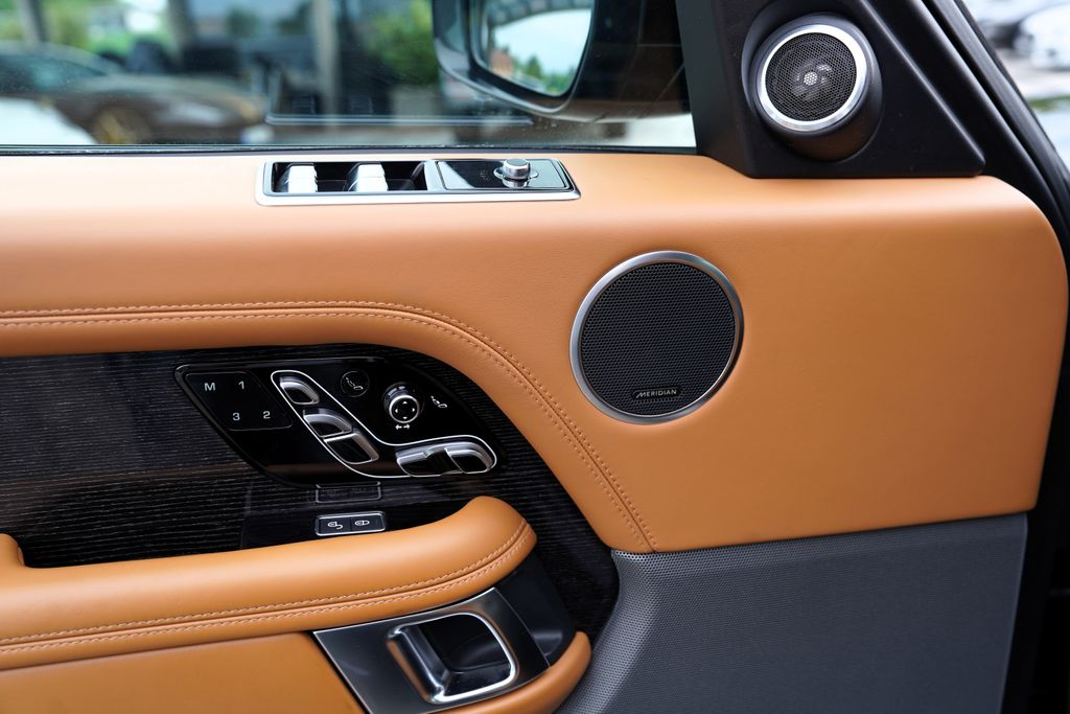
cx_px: 535
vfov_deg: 42.3
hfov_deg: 60.3
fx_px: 921
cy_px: 357
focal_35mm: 31
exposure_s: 1/160
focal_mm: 31
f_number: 4
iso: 125
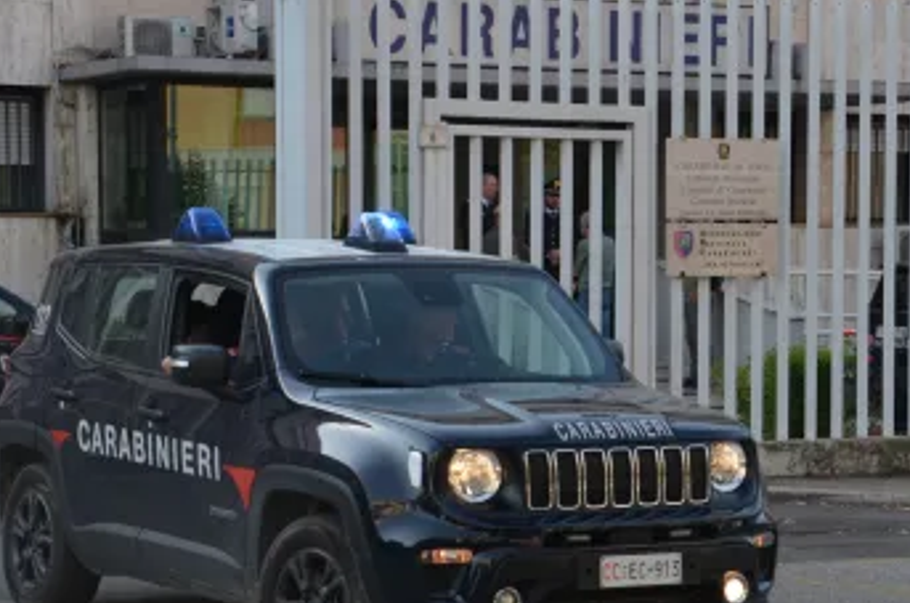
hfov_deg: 22.4
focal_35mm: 91
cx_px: 499
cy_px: 347
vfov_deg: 14.9
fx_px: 2295
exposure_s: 1/200
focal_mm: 52
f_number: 7.1
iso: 200
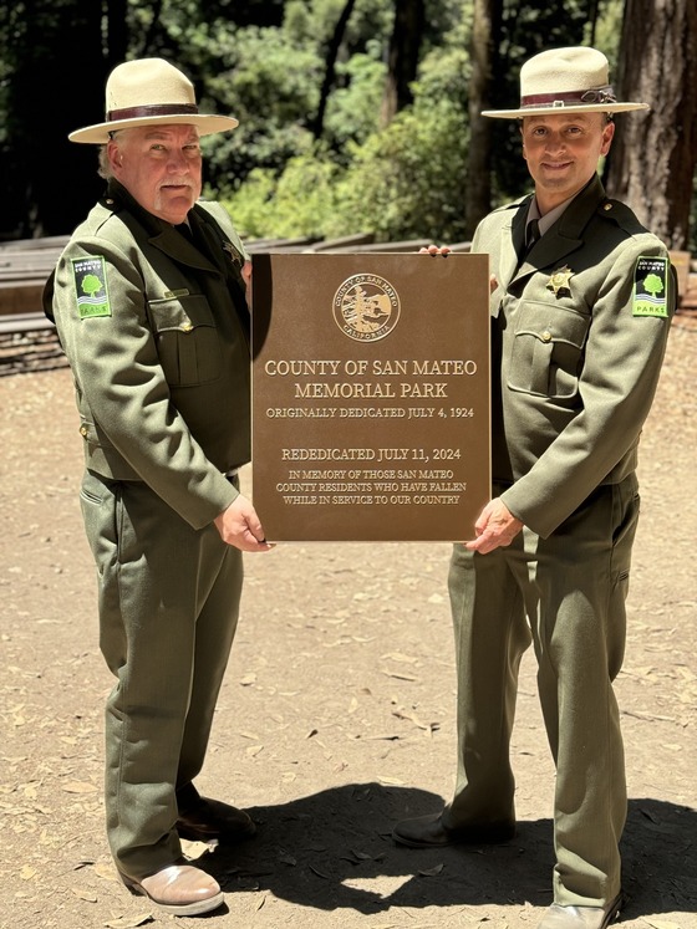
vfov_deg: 39.7
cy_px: 464
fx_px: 1289
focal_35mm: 48
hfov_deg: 30.3
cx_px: 348
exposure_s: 1/1094
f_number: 1.78
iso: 64
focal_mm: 6.76
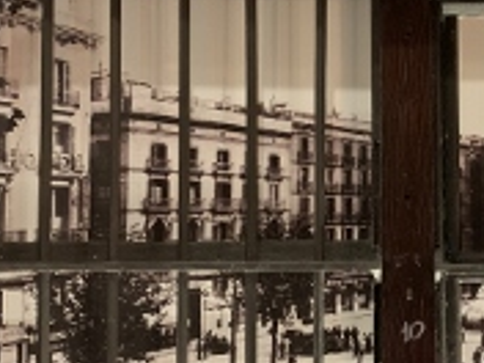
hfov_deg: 26.8
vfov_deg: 21.0
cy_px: 148
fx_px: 979
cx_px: 441
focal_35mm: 70
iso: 640
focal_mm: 4.25
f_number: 1.8
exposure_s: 1/20
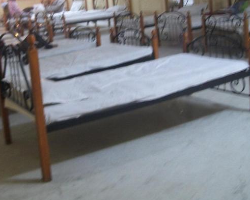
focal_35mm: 55
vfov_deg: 27.5
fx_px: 407
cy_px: 68
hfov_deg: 33.7
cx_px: 77
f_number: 2.7
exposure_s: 1/4
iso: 240
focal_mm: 6
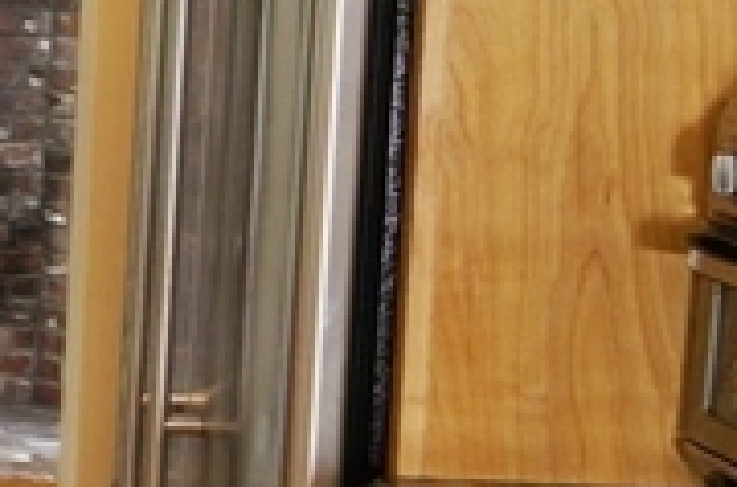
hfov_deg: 11.0
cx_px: -1106
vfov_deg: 8.8
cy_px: 131
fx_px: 3144
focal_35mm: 154
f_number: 4
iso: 320
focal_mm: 18
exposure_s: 1/50
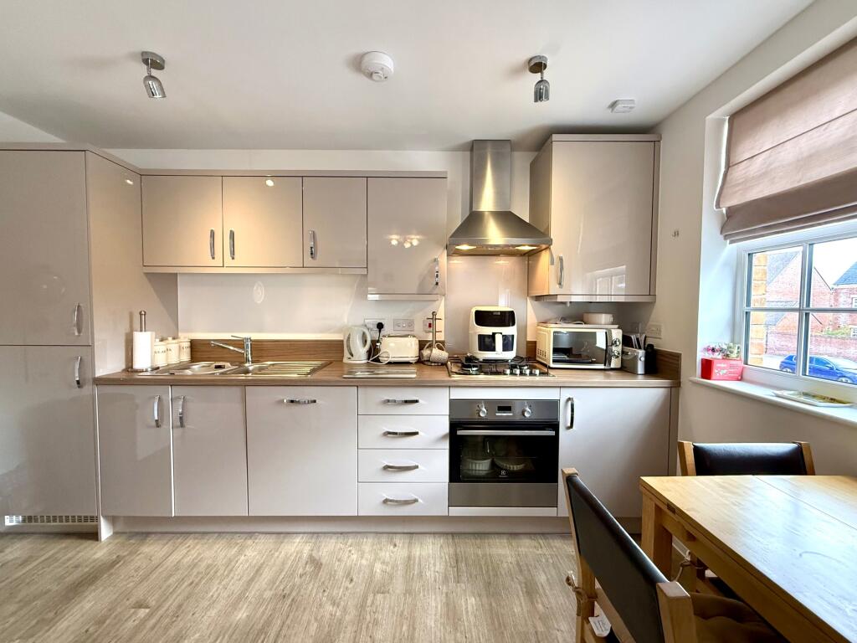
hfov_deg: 102.1
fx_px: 347
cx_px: 428
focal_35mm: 14
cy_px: 322
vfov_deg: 85.7
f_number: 2.2
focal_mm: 2.22
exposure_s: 1/100
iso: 320
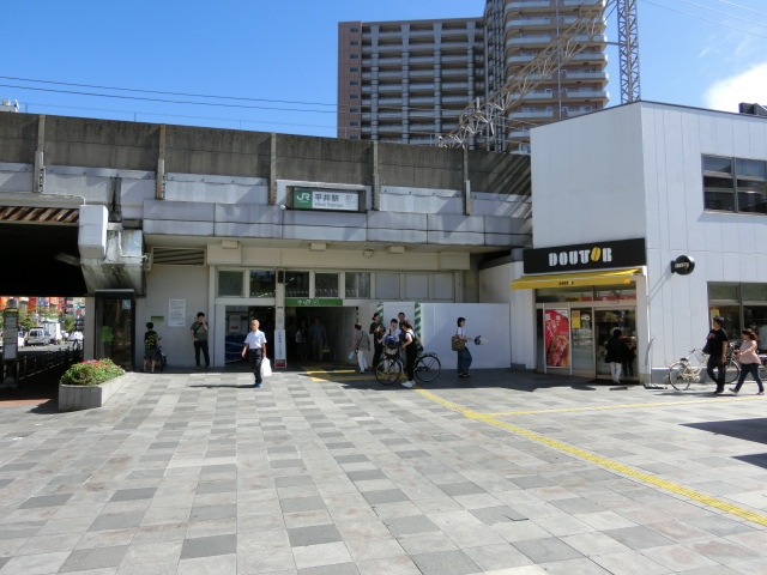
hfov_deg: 69.4
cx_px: 384
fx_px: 554
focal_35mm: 25
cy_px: 288
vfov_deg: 54.9
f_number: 3.5
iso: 80
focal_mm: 4.5
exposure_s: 1/640
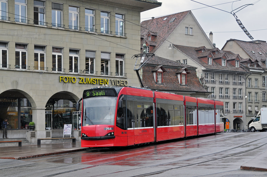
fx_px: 511
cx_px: 134
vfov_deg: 19.7
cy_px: 88
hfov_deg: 29.3
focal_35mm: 69
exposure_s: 1/800
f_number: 5
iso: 320
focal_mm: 46
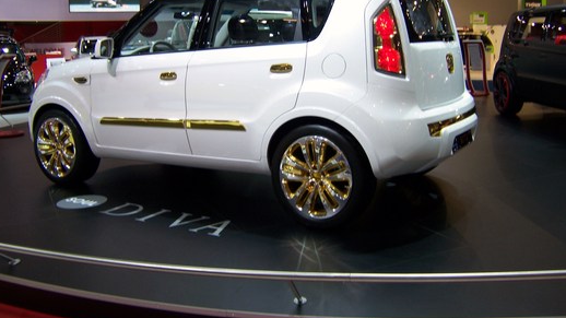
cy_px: 107
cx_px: 282
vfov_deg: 31.7
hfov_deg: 54.0
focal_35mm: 37
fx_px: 555
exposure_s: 1/60
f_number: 2.8
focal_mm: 5.5
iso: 80
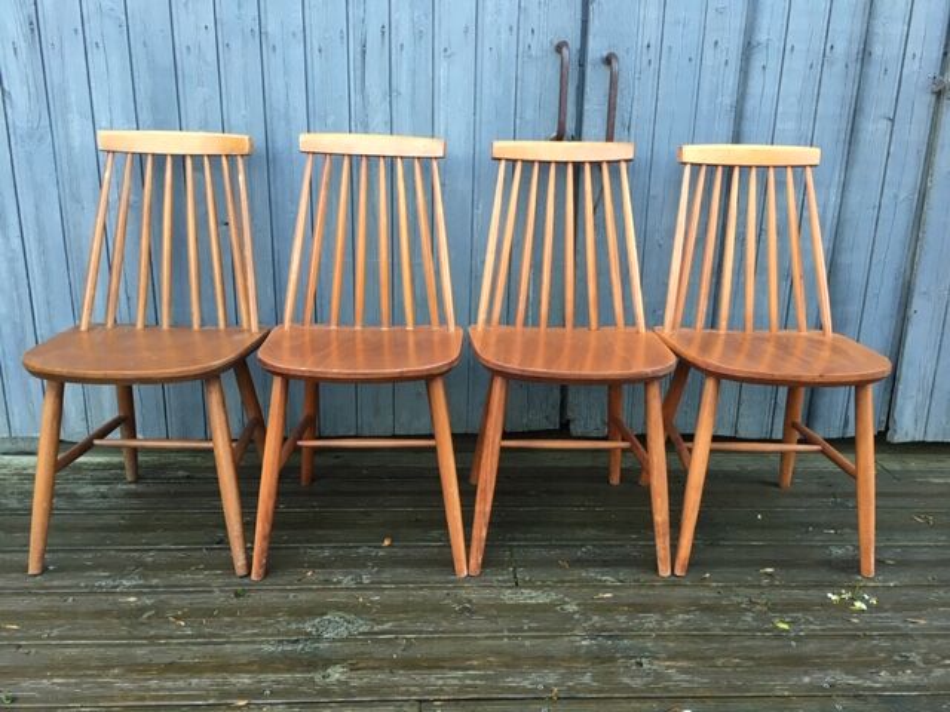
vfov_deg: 48.2
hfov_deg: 61.7
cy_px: 356
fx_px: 796
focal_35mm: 29
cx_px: 475
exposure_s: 1/33
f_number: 2.2
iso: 64
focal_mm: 4.15
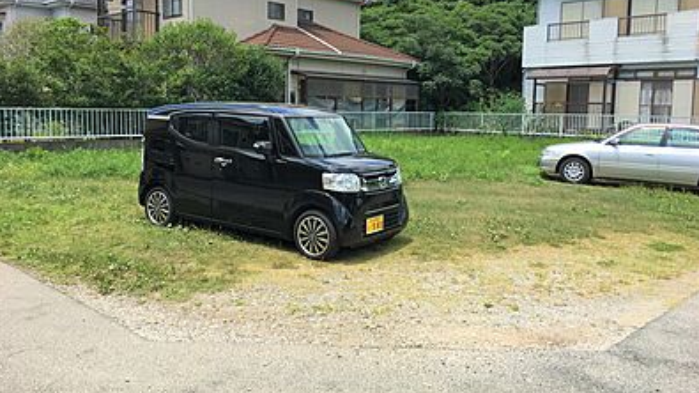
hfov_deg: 61.0
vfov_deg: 36.6
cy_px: 168
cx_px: 350
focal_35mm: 32
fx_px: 593
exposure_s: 1/905
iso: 25
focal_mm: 4.15
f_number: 2.2
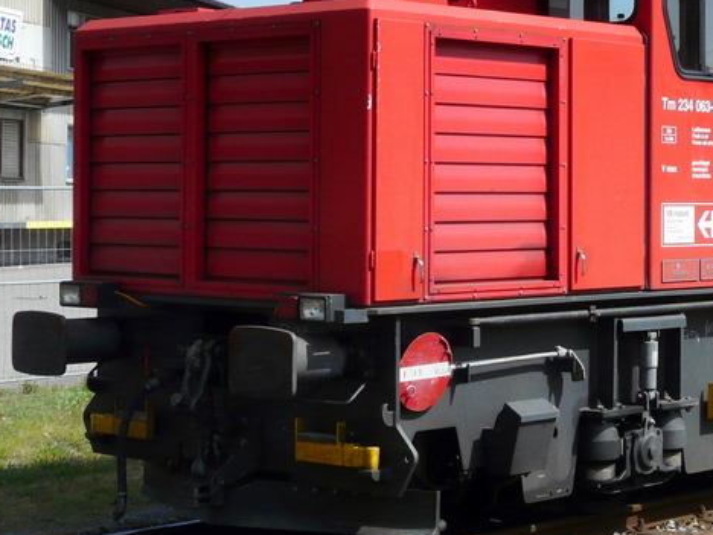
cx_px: 571
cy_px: 148
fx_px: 1936
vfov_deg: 15.7
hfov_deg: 20.6
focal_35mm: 94
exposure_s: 1/500
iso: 100
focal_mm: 7.2
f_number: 5.6
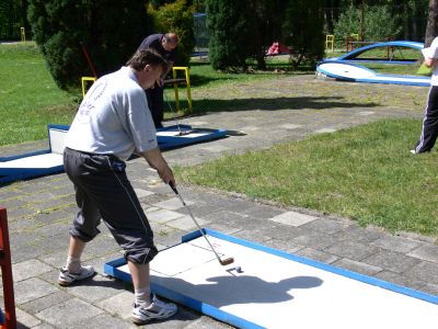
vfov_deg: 28.0
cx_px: 219
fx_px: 658
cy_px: 164
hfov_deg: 36.8
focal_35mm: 52
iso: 100
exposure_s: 1/640
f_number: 4.5
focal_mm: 11.1
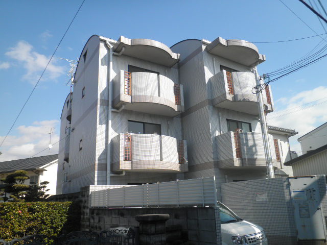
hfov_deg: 67.3
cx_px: 164
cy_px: 122
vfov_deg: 53.1
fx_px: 246
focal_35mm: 26
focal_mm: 4.7
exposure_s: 1/125
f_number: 7.9
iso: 64
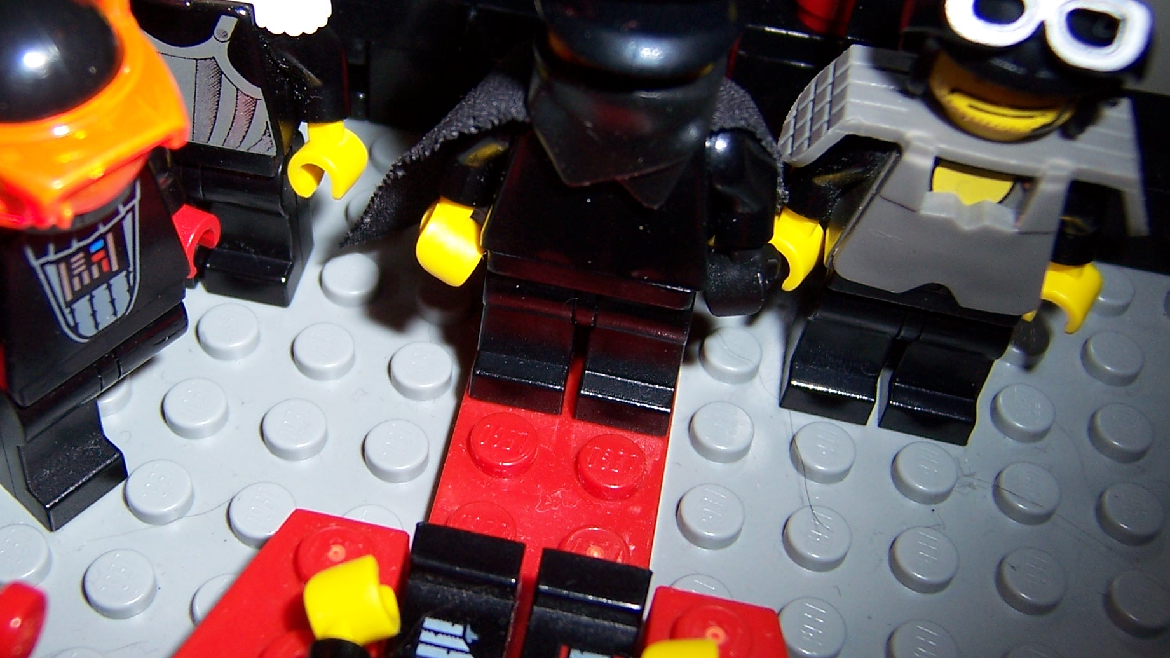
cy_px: 305
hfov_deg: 45.1
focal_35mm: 45
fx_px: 1396
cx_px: 439
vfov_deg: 26.5
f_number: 2.8
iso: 80
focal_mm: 5.5
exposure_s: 1/60
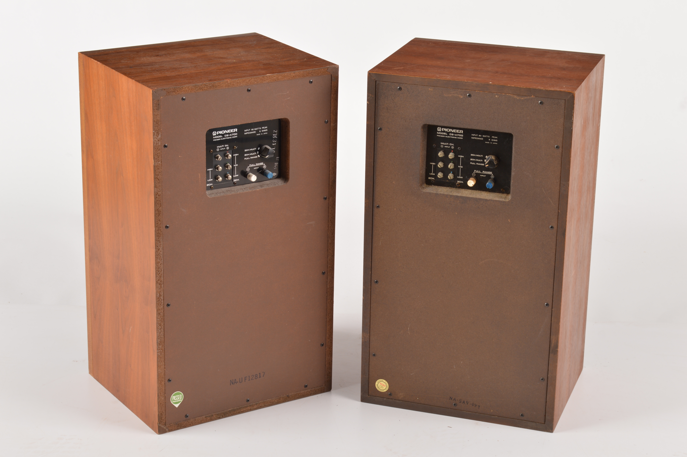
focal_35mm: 82
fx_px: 1573
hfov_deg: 24.6
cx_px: 344
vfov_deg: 16.5
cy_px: 228
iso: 100
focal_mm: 55
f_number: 9
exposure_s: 1/125
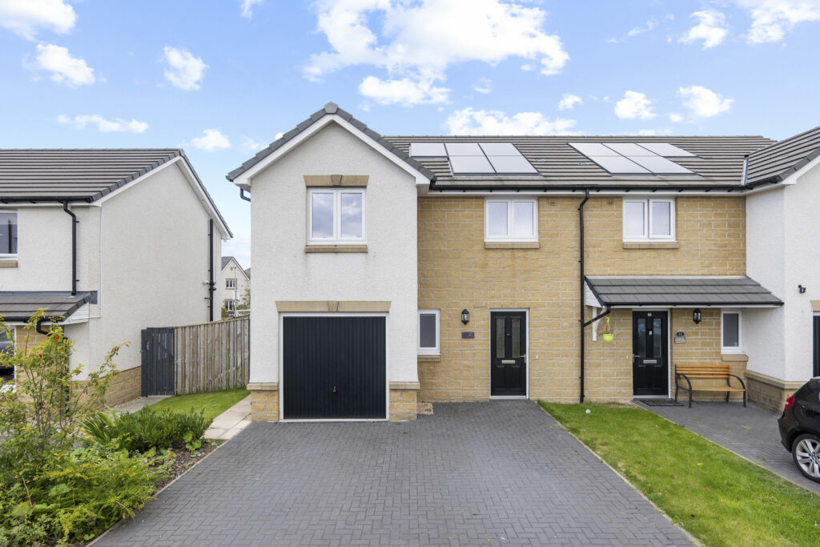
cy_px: 274
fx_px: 410
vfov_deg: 67.4
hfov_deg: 90.0
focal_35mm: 18
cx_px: 410
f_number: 8
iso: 640
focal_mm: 18
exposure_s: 1/400
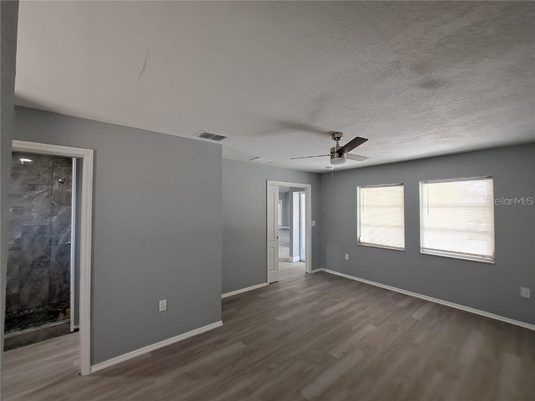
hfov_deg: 106.2
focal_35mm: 13
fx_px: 201
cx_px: 268
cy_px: 200
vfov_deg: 89.9
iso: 64
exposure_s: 1/40
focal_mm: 1.74
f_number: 2.2
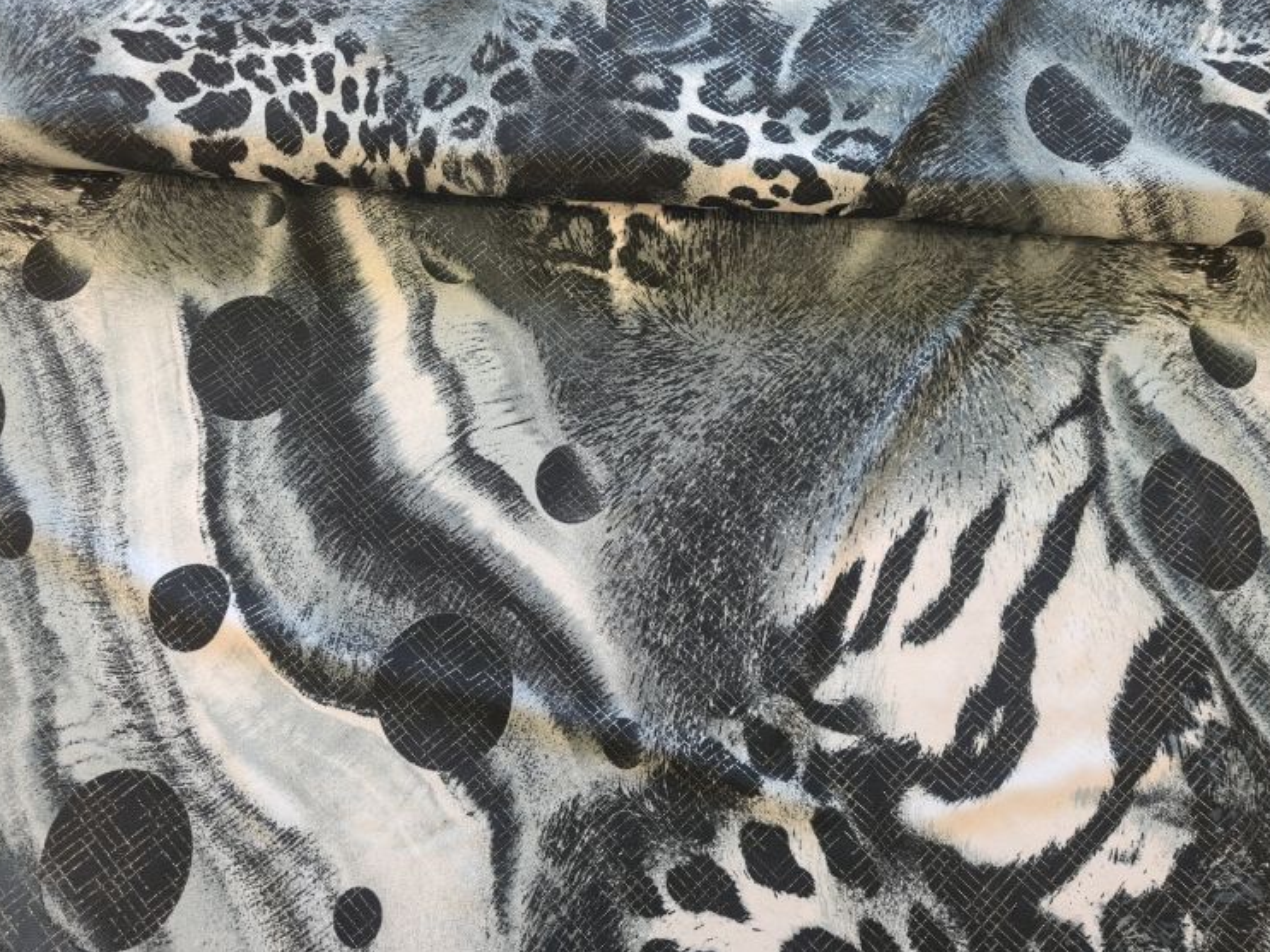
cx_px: 665
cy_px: 458
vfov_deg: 49.7
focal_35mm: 28
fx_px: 1027
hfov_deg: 63.4
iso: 80
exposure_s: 1/50
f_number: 1.8
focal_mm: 5.4
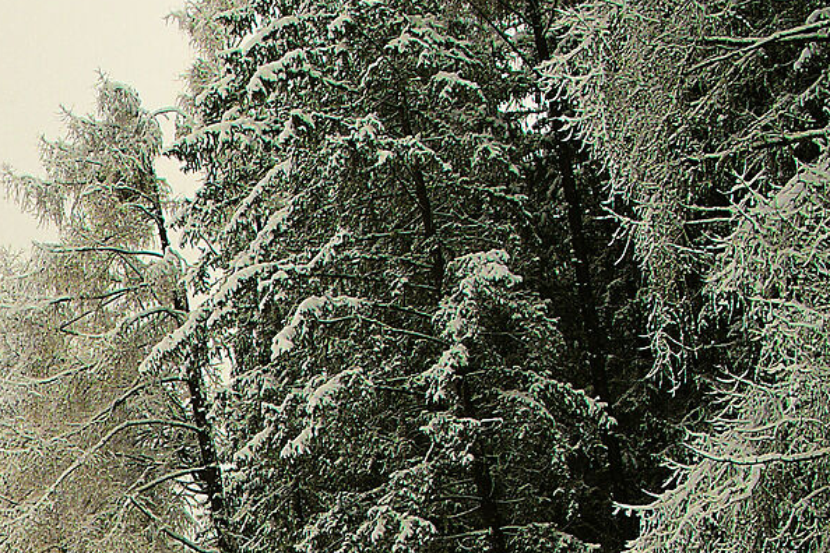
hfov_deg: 17.1
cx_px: -377
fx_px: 2513
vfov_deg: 12.1
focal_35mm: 109
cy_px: 795
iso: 200
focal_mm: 18
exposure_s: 1/1800
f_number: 3.6
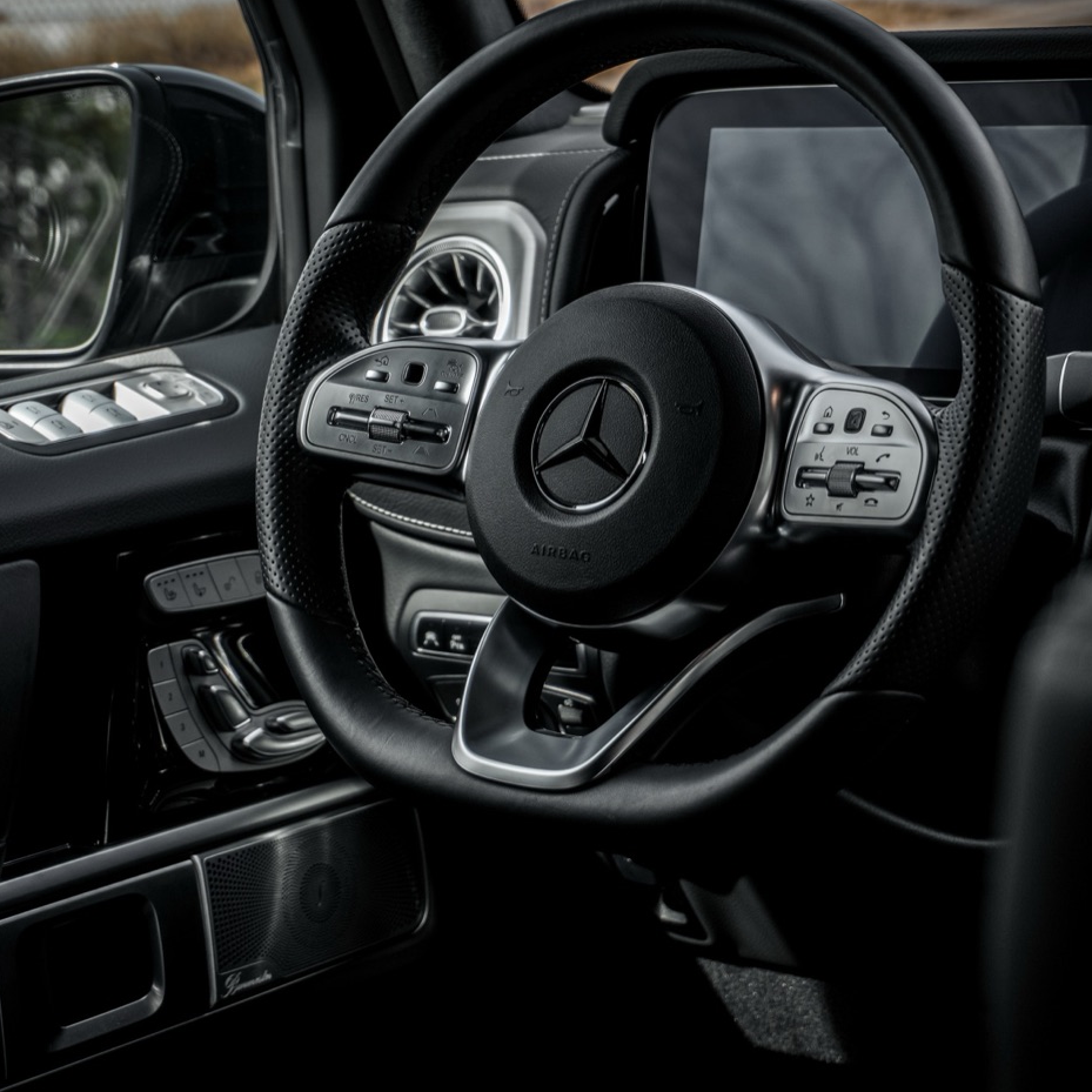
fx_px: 3426
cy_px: 546
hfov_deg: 18.1
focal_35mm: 96
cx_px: 538
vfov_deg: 18.1
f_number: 5.6
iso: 125
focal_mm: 50
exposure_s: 1/125
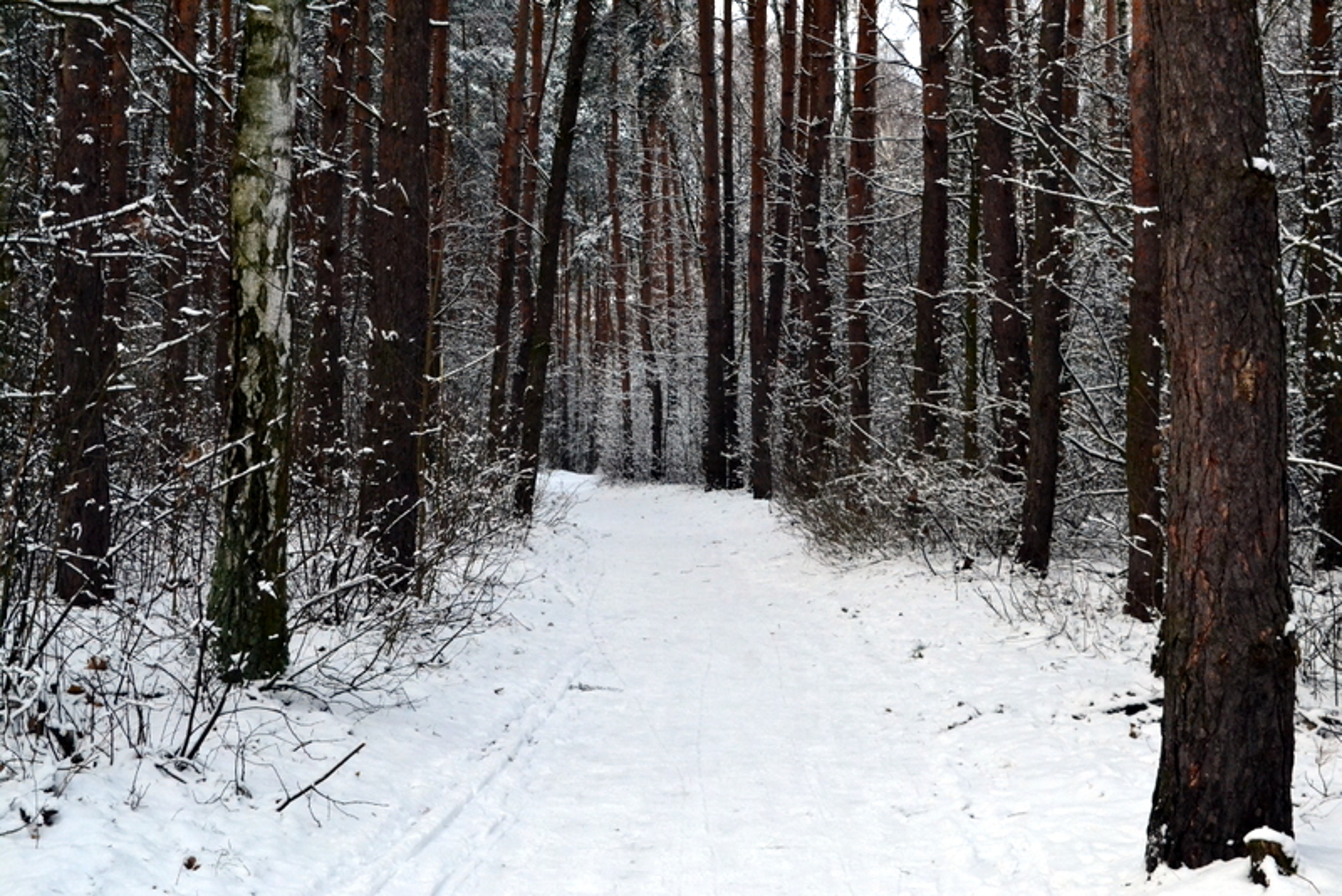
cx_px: 671
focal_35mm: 57
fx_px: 2125
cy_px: 448
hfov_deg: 35.0
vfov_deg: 23.8
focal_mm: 38
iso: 3200
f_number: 9
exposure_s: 1/160
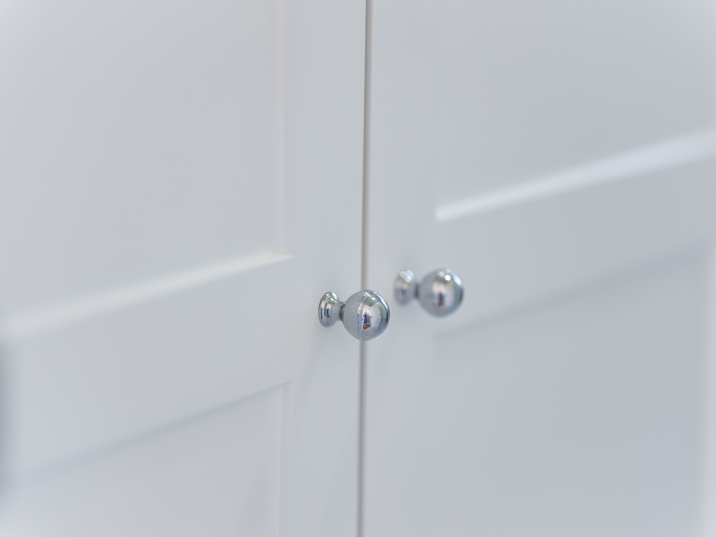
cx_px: 358
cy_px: 268
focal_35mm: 107
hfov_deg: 18.4
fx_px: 2213
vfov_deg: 13.8
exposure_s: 1/250
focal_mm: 135
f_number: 1.8
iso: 400
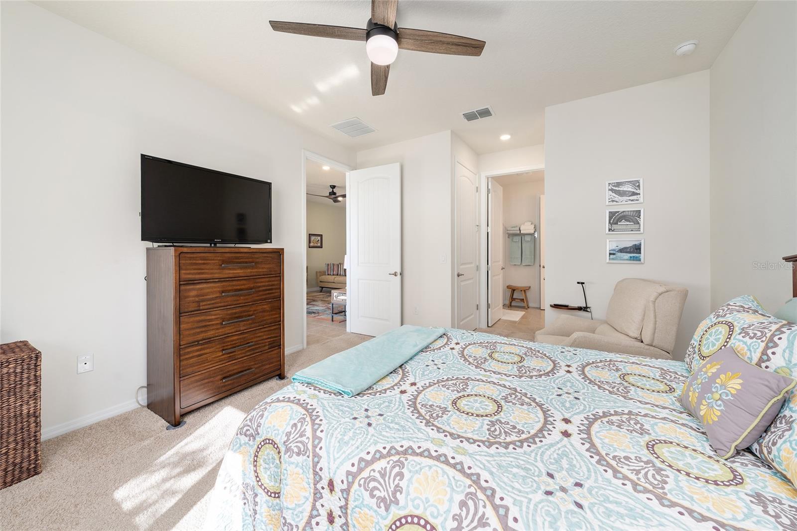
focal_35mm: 13
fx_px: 288
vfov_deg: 85.4
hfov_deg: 108.3
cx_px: 398
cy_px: 266
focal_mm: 13
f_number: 7.1
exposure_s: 1/10
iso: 100
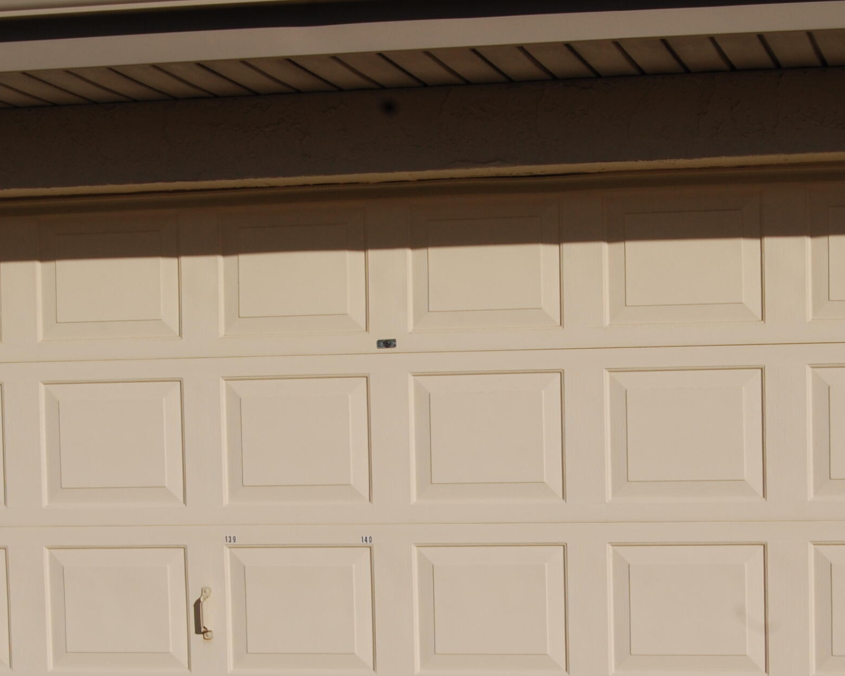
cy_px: 513
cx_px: 491
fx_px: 2151
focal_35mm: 86
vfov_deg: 17.7
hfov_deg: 22.2
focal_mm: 32
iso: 200
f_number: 13
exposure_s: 1/640
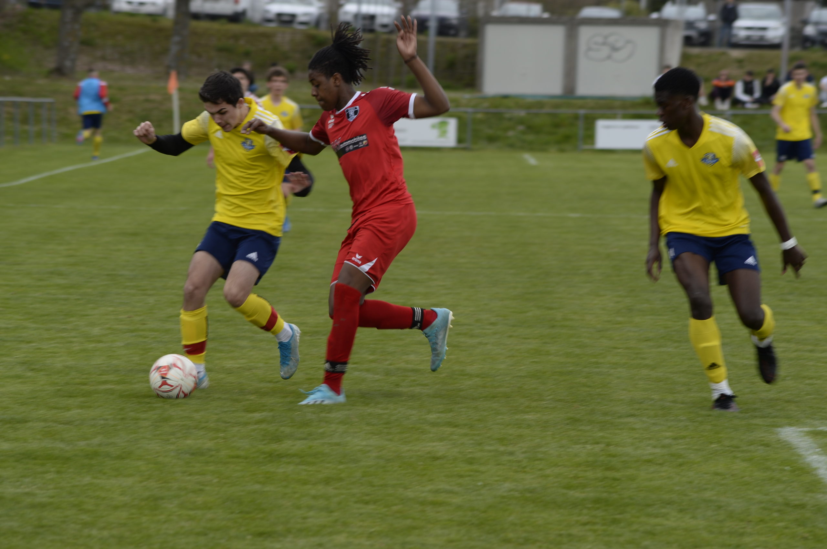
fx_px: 4589
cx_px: 414
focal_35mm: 200
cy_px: 274
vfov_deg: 6.9
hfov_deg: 10.3
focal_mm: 200
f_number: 7.1
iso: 200
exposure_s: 1/200
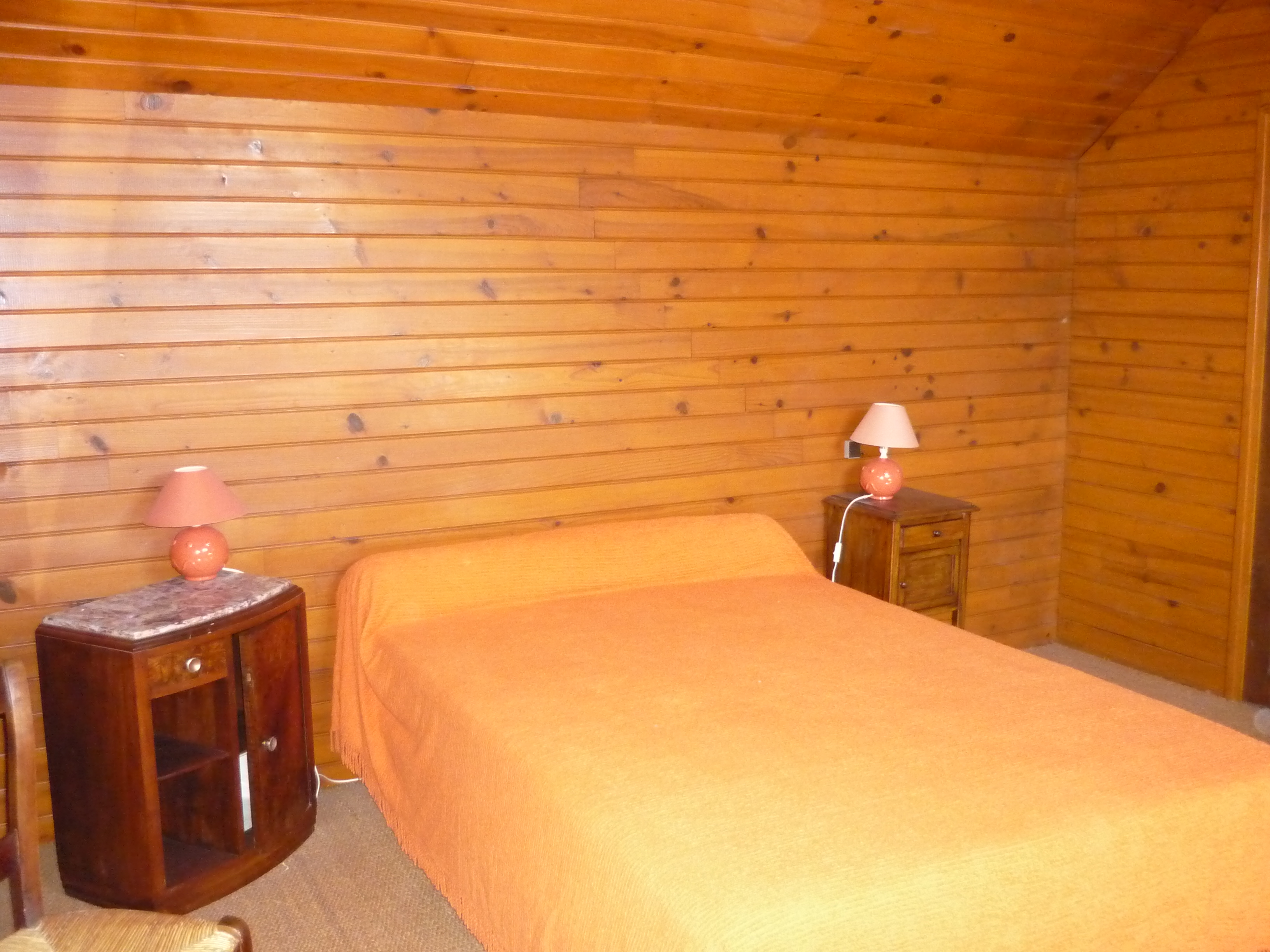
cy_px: 476
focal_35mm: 33
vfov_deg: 42.9
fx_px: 1211
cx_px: 635
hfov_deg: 55.4
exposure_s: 1/30
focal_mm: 5.5
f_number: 2.8
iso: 800
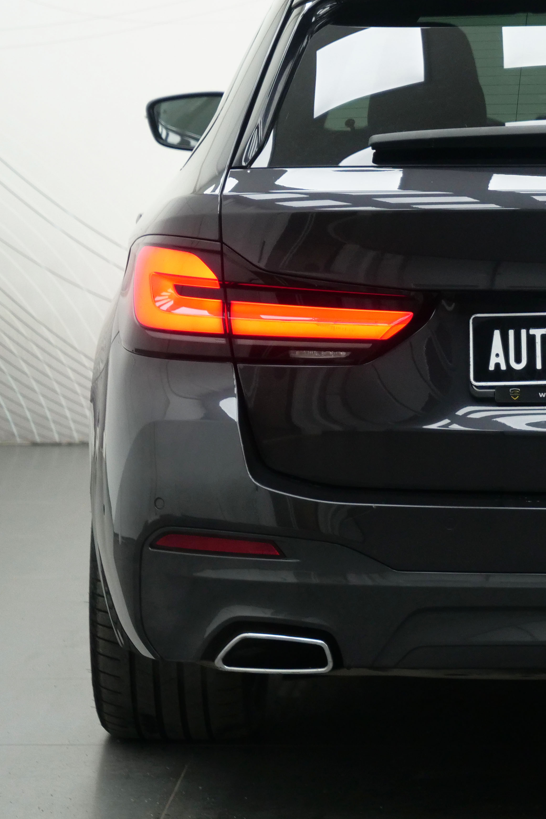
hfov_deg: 8.6
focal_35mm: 159
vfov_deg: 12.9
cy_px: 318
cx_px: 630
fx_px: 3617
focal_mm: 46
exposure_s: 1/320
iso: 800
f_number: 3.9
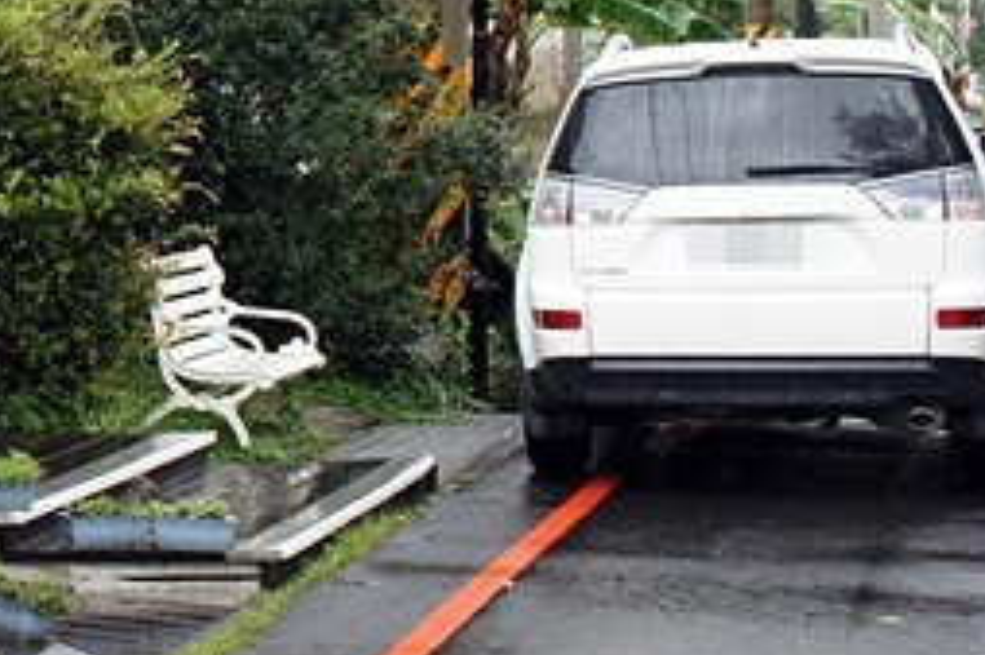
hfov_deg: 16.4
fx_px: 3056
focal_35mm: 112
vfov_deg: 12.2
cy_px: 68
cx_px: -574
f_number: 5
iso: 200
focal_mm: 21
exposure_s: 1/80
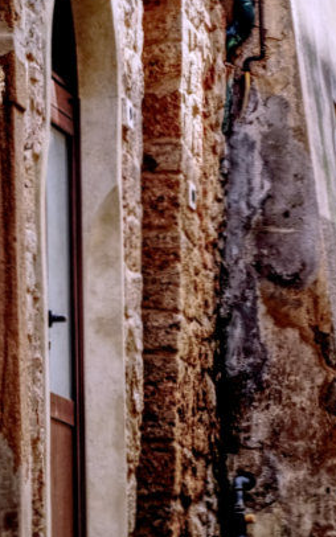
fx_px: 5959
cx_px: -142
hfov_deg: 3.2
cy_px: 213
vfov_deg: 5.2
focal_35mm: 407
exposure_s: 1/85
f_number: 8
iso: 200
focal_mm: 90
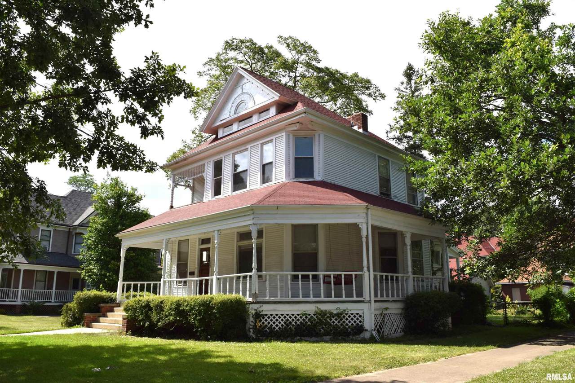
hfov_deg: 61.9
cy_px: 192
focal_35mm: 30
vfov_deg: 43.6
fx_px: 479
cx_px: 288
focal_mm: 20
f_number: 10
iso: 100
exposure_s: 1/200
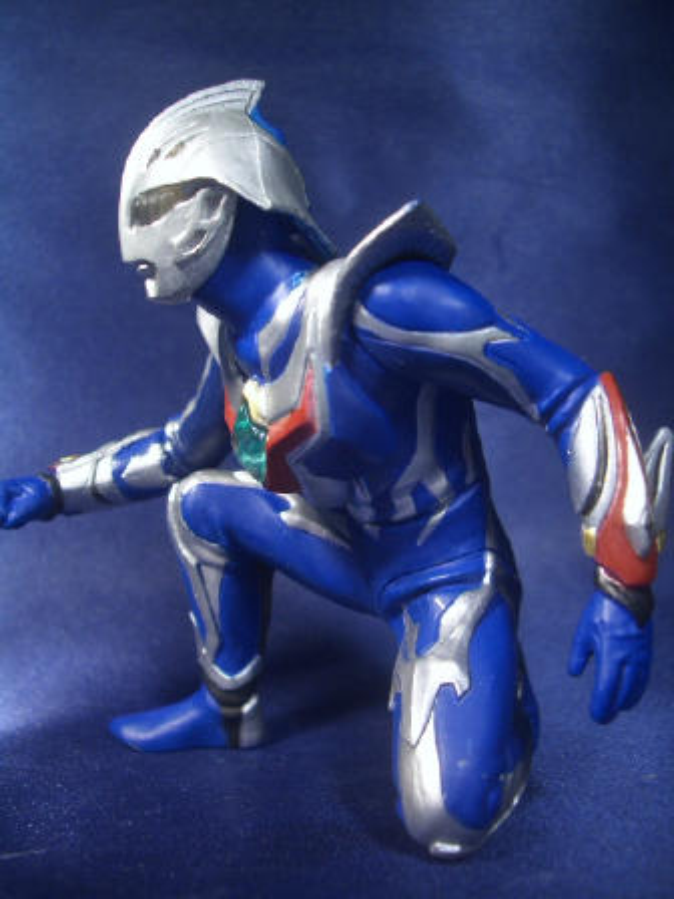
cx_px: 337
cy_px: 450
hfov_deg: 40.7
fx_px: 909
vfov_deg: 52.6
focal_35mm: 35
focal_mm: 5.8
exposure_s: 1/60
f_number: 2.6
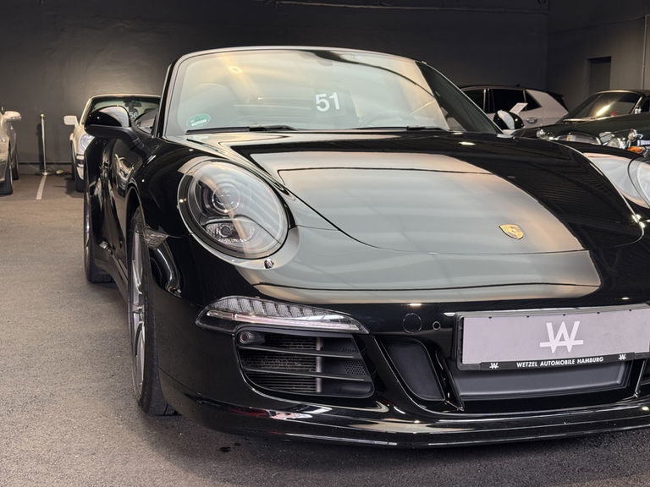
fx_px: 901
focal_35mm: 48
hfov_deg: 39.7
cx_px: 325
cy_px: 244
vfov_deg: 30.3
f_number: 1.78
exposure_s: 1/50
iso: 64
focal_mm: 6.76
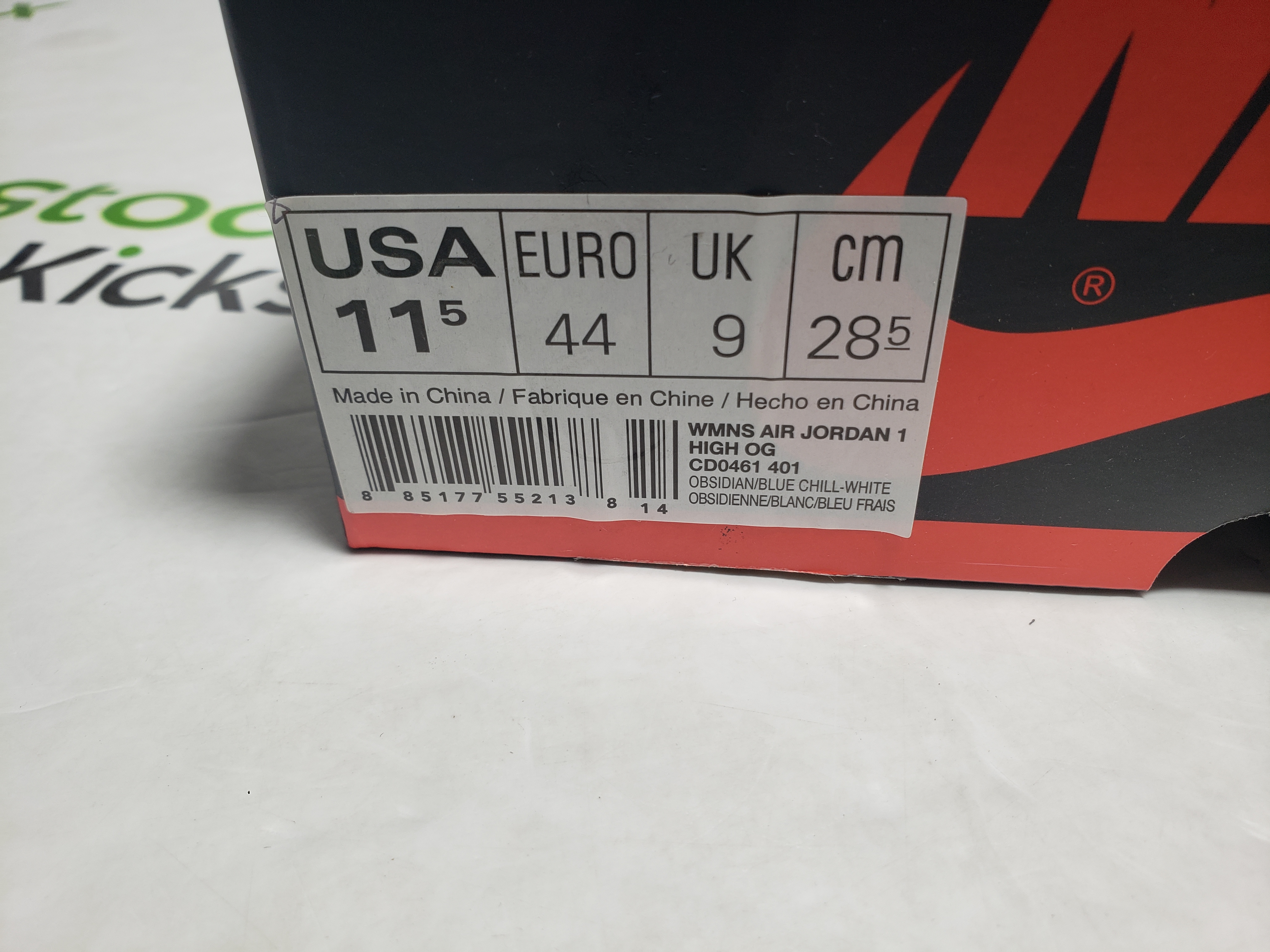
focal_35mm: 26
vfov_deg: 53.1
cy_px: 476
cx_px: 635
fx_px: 954
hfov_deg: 67.3
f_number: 2.4
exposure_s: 1/193
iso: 50
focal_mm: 4.3
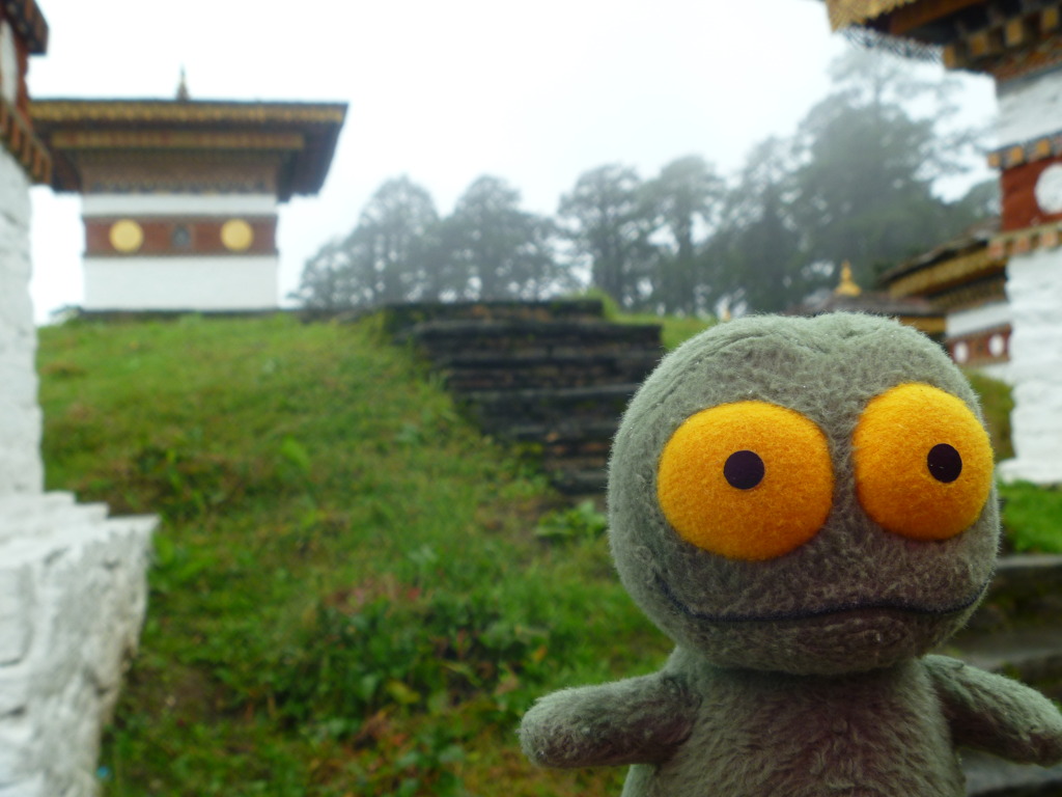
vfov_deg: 40.7
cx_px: 531
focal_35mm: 35
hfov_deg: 52.6
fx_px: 1074
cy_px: 398
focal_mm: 6.3
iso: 80
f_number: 4.5
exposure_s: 1/160
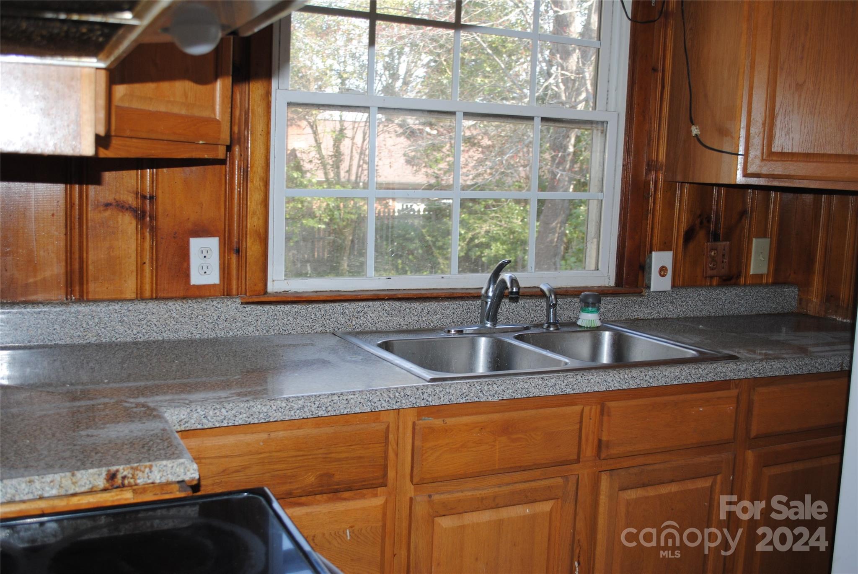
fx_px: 859
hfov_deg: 53.1
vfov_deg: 37.0
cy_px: 287
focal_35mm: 36
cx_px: 429
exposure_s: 1/60
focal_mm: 24
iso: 200
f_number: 4
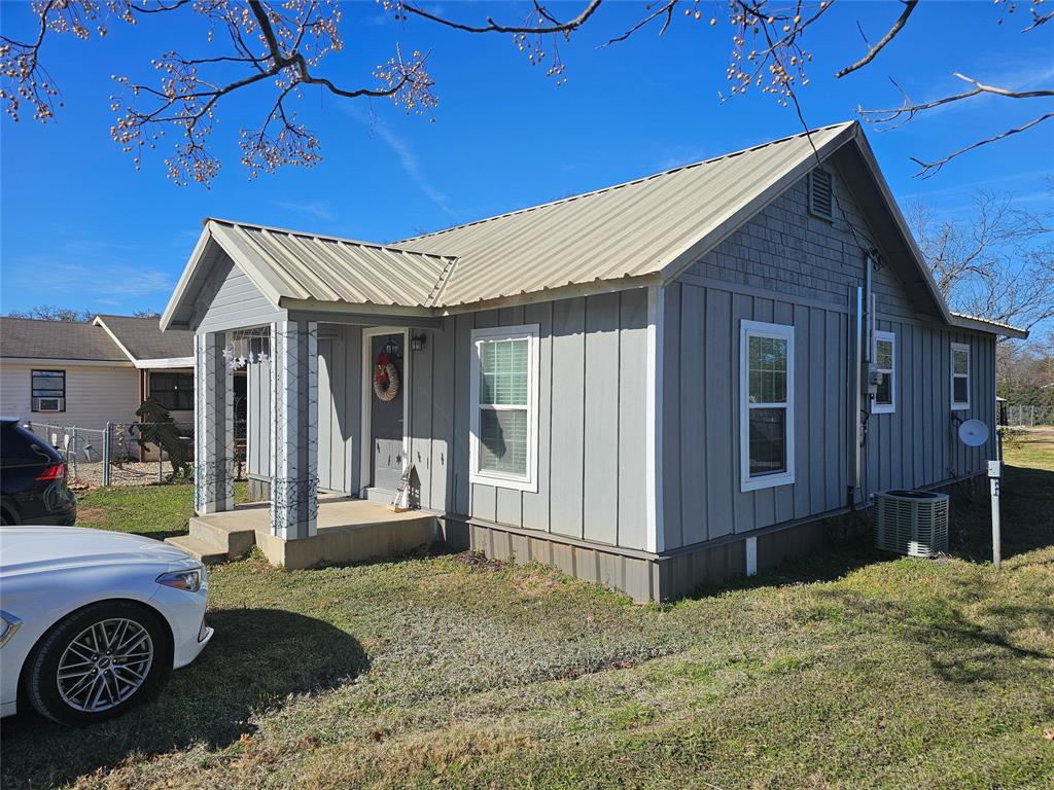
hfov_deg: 73.9
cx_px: 527
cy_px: 395
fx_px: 700
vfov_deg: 58.9
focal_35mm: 23
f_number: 1.7
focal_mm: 6.3
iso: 20
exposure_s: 1/2000
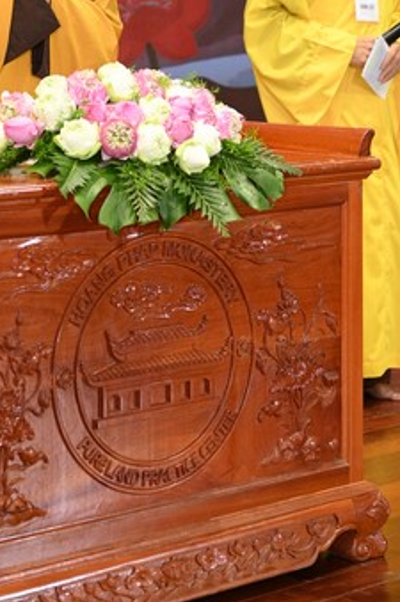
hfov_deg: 14.2
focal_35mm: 96
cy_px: 46
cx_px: 107
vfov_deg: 20.8
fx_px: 1605
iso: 1600
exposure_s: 1/125
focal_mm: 50
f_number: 3.5
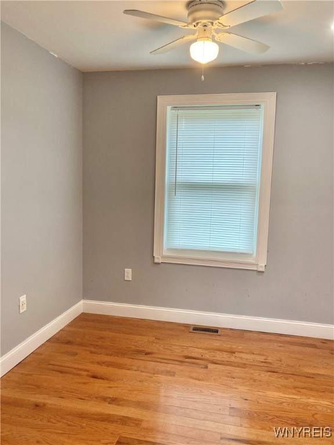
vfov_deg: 63.4
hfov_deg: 49.7
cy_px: 222
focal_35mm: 28
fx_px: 360
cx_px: 167
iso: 50
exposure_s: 1/60
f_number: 1.8
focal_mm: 3.99
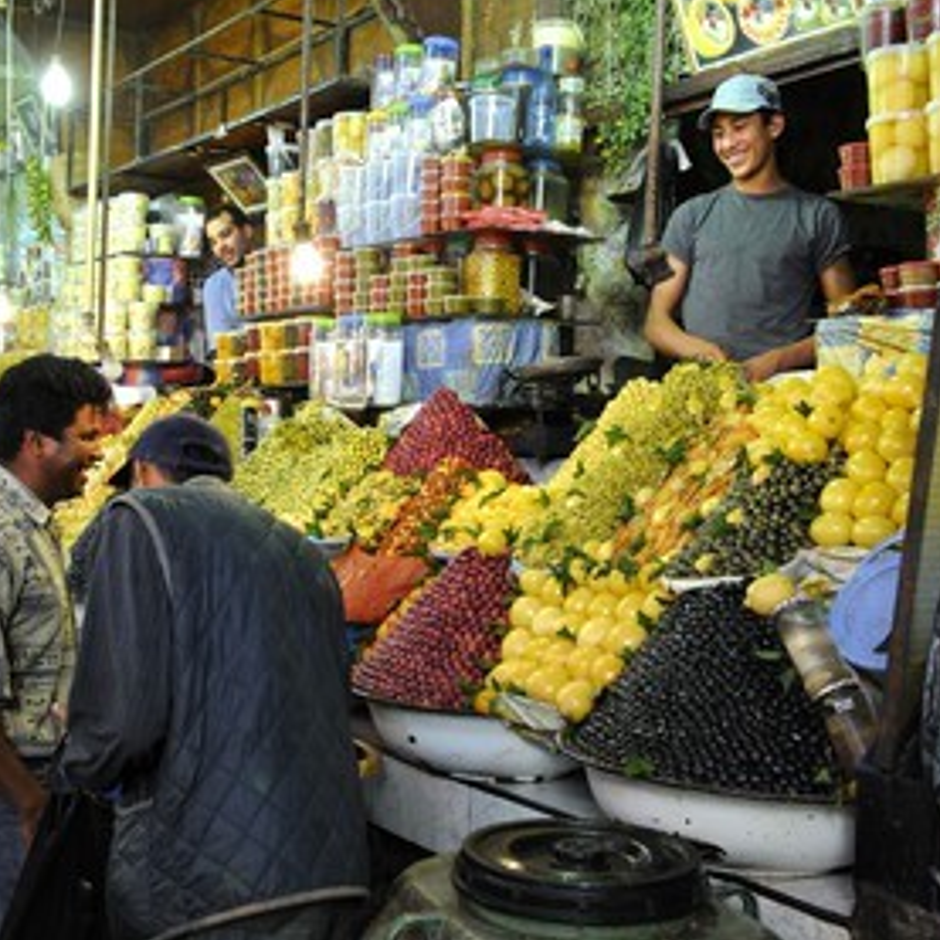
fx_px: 1229
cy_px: 468
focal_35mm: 40
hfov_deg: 41.2
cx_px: 292
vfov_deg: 41.9
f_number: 4
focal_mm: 31
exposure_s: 1/60
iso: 800
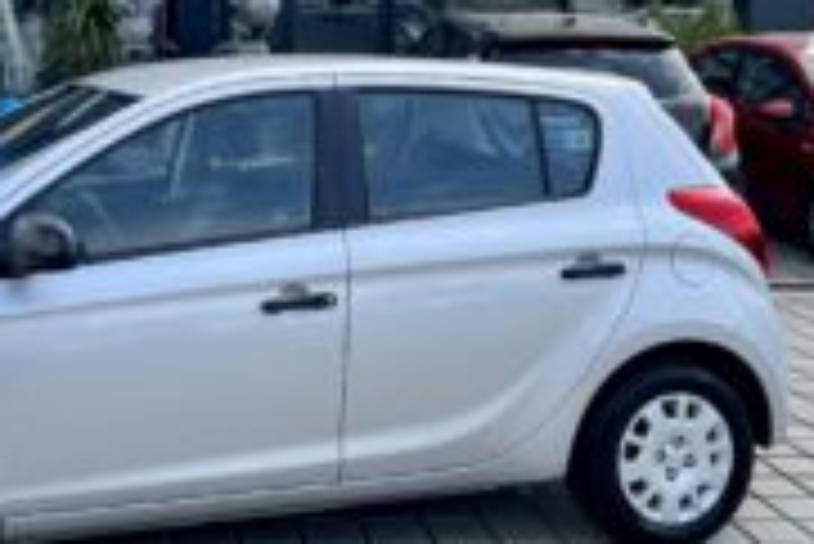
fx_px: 1267
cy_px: 83
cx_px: 124
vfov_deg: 23.7
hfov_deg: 34.2
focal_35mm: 56
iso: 50
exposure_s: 1/1449
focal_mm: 5.7
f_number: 1.5
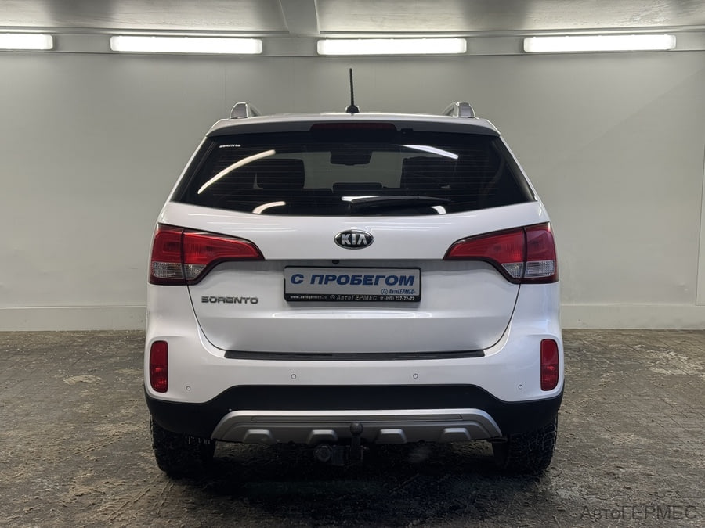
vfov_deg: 30.3
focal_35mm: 48
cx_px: 352
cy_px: 264
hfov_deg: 39.7
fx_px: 978
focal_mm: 6.76
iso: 50
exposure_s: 1/121
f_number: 1.78
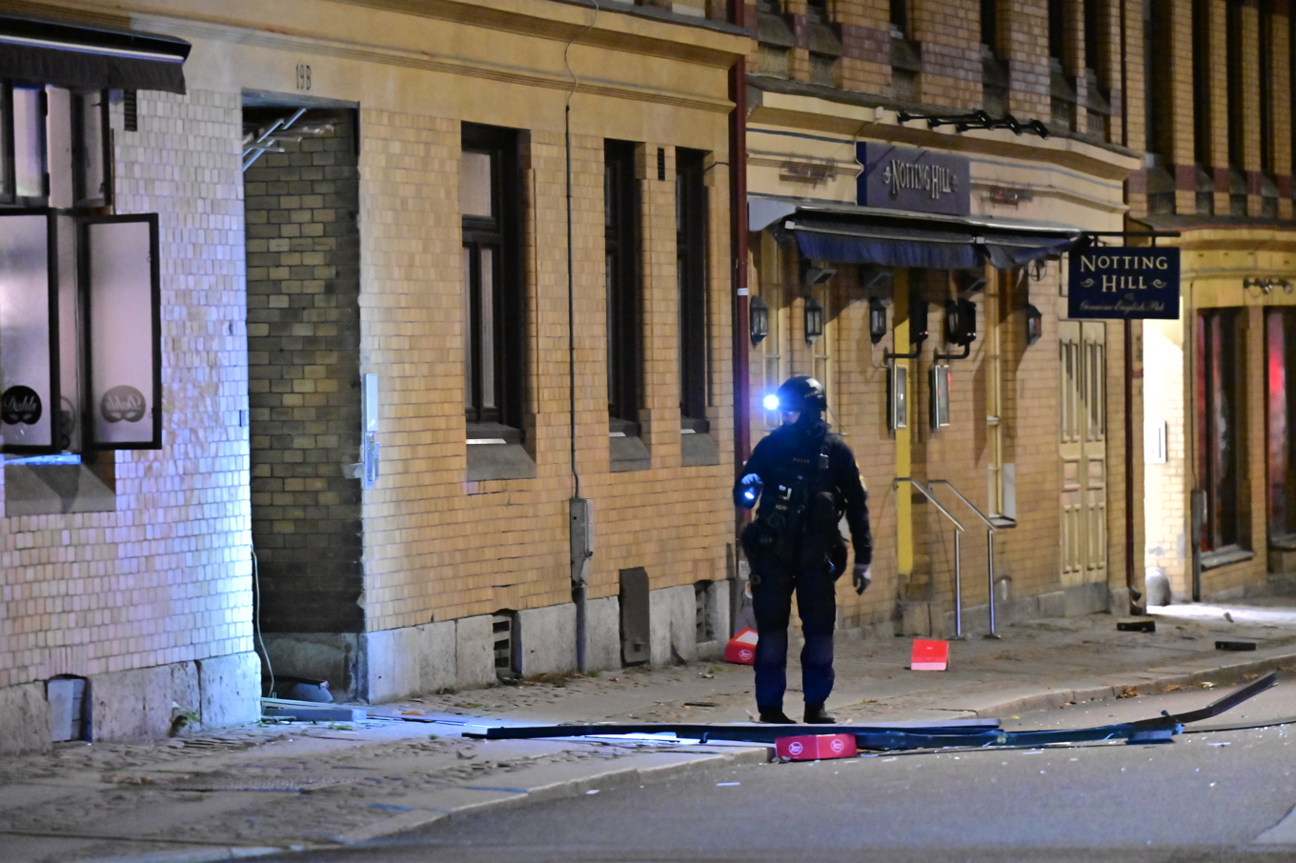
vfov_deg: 6.9
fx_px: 7198
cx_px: 648
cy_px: 432
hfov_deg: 10.3
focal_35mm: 200
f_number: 4
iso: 22800
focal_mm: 200
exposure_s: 1/40
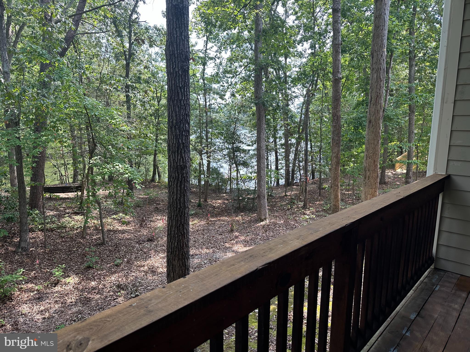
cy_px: 176
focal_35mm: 24
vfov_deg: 56.8
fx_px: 326
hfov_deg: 71.6
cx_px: 235
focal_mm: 6.86
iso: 80
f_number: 1.78
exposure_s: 1/437
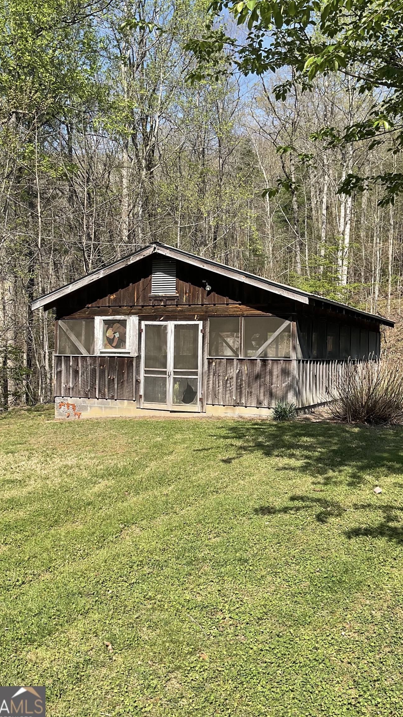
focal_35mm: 32
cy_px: 359
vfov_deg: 61.0
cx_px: 209
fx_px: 608
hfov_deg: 36.7
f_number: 1.8
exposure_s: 1/962
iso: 16
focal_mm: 3
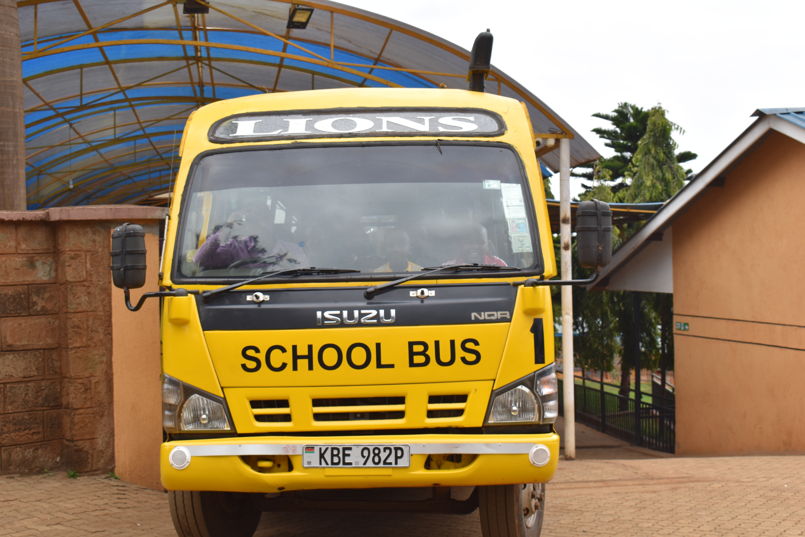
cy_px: 268
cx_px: 402
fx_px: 1174
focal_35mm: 52
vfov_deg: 25.8
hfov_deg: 37.9
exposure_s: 1/250
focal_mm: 35
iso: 200
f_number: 8
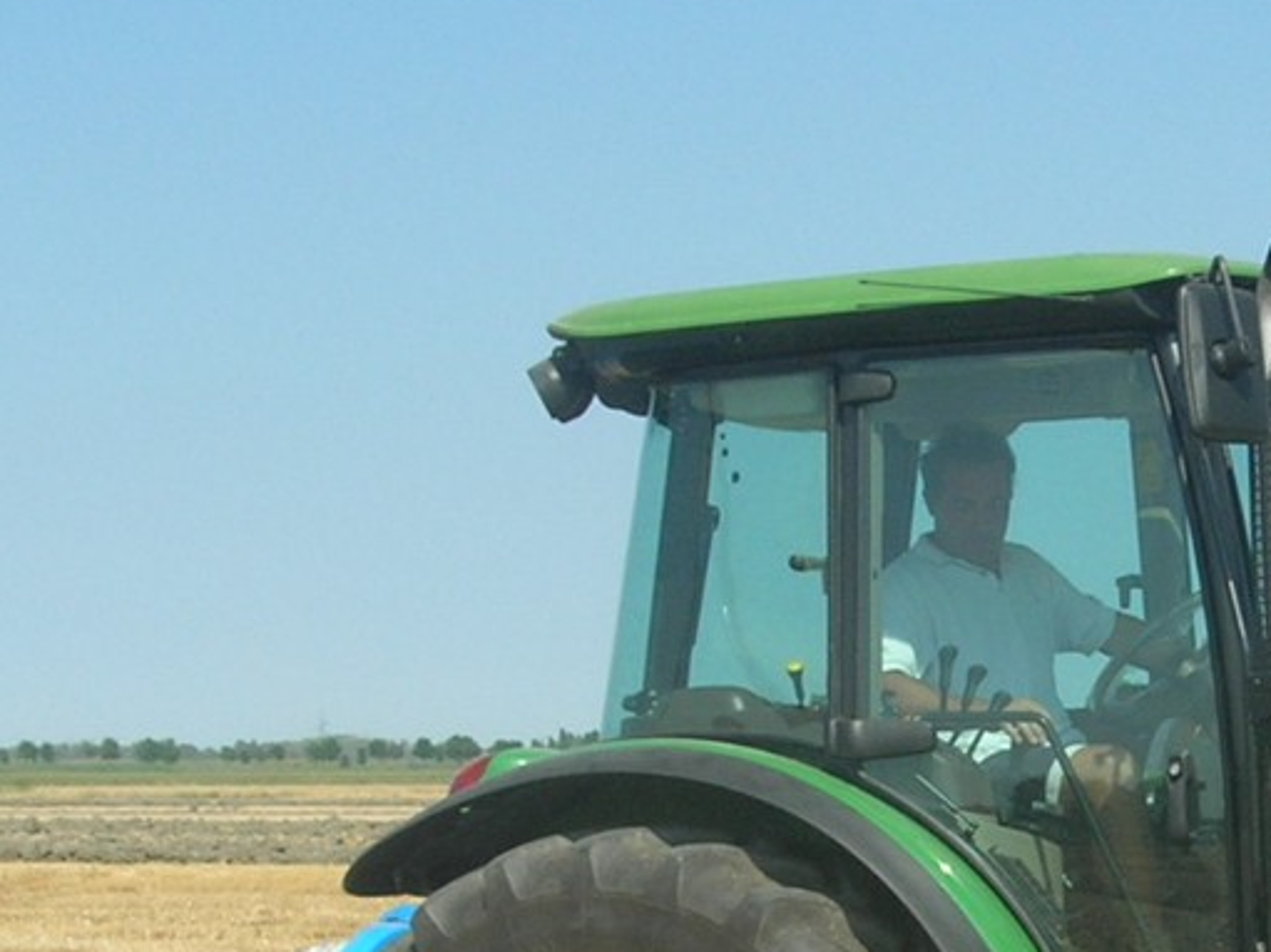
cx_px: 1189
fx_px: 4368
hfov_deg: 16.3
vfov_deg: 12.3
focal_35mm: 119
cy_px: 897
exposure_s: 1/539
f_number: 4.8
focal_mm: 7.8
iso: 64
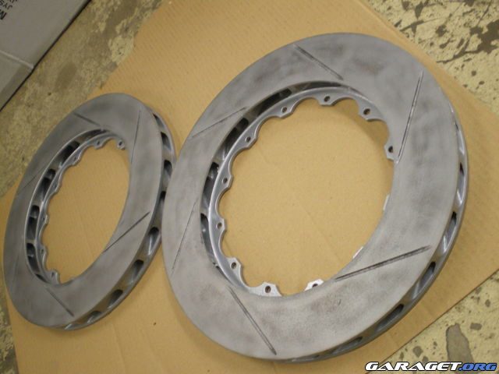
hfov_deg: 49.0
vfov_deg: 37.7
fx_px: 548
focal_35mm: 38
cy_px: 187
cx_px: 250
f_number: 3.1
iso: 250
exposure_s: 1/30
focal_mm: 6.3
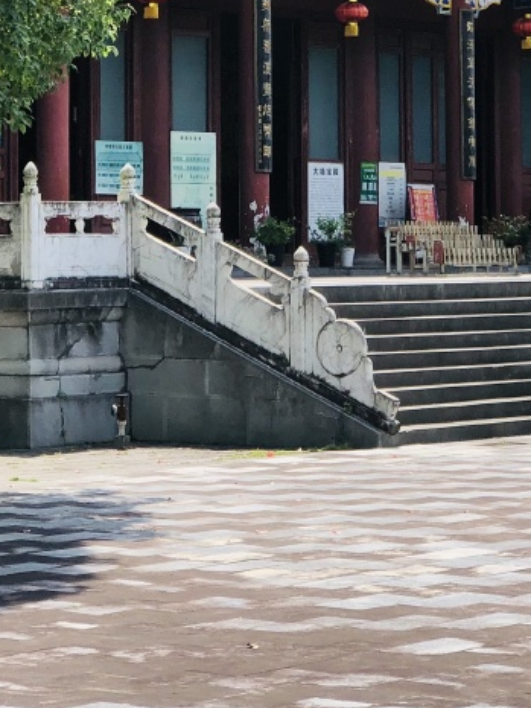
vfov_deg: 13.3
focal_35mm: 147
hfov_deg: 10.1
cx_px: 278
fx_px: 3005
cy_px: 8
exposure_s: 1/440
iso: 20
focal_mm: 6.6
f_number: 2.8
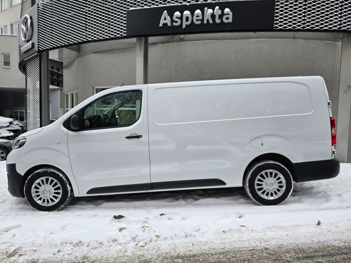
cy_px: 132
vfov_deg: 58.9
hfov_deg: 73.9
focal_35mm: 23
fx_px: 233
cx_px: 176
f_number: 1.7
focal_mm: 6.3
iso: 25
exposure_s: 1/180
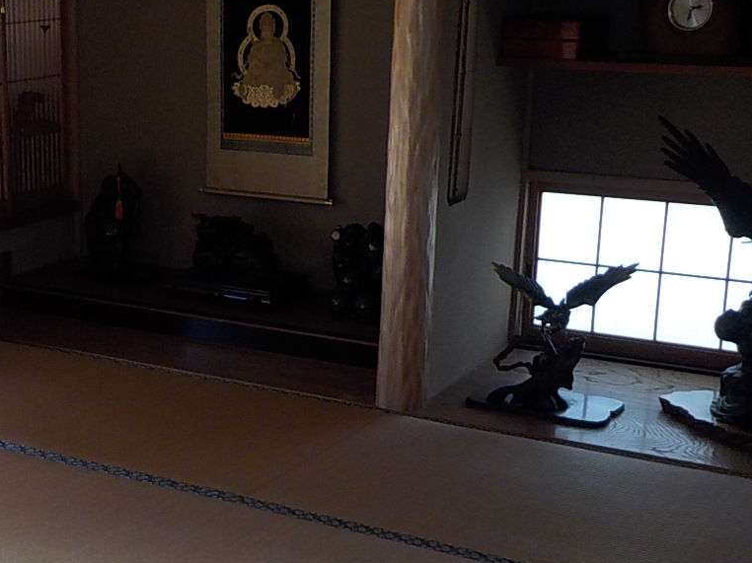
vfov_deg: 23.1
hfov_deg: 29.6
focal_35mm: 63
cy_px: 391
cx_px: 96
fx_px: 1368
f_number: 3.3
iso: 140
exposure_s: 1/30
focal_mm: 4.1
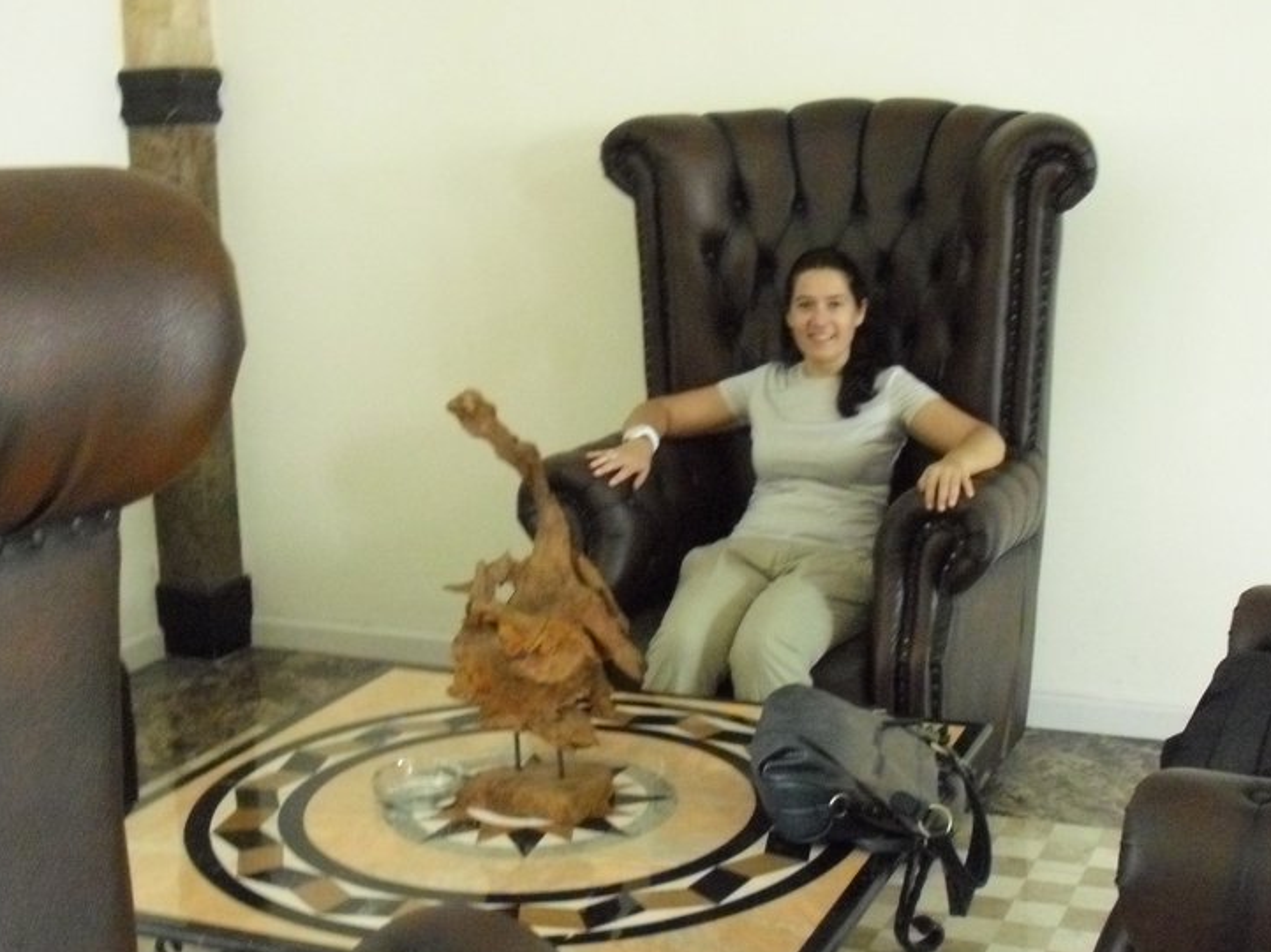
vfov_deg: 27.0
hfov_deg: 35.5
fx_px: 1982
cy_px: 520
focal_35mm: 54
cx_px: 689
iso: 800
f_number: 2.8
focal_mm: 6.2
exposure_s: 1/50
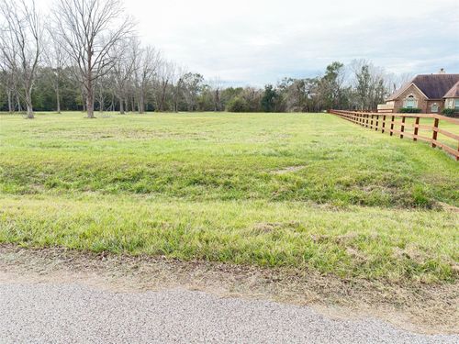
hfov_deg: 71.6
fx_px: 318
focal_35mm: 24
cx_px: 230
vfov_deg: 56.8
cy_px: 172
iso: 100
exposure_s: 1/805
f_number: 1.78
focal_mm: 6.76
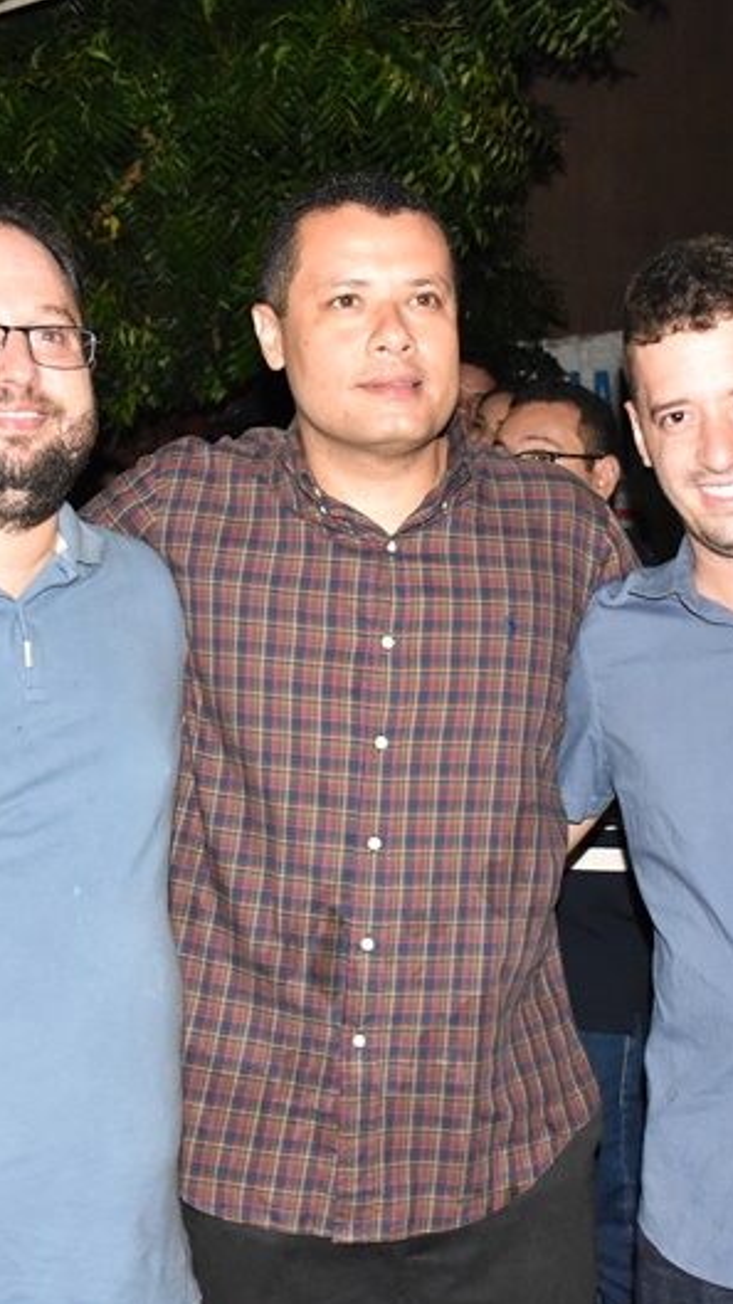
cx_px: 350
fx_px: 1893
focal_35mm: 55
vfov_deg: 38.0
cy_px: 653
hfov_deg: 21.9
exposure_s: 1/100
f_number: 4.5
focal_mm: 23
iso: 3200
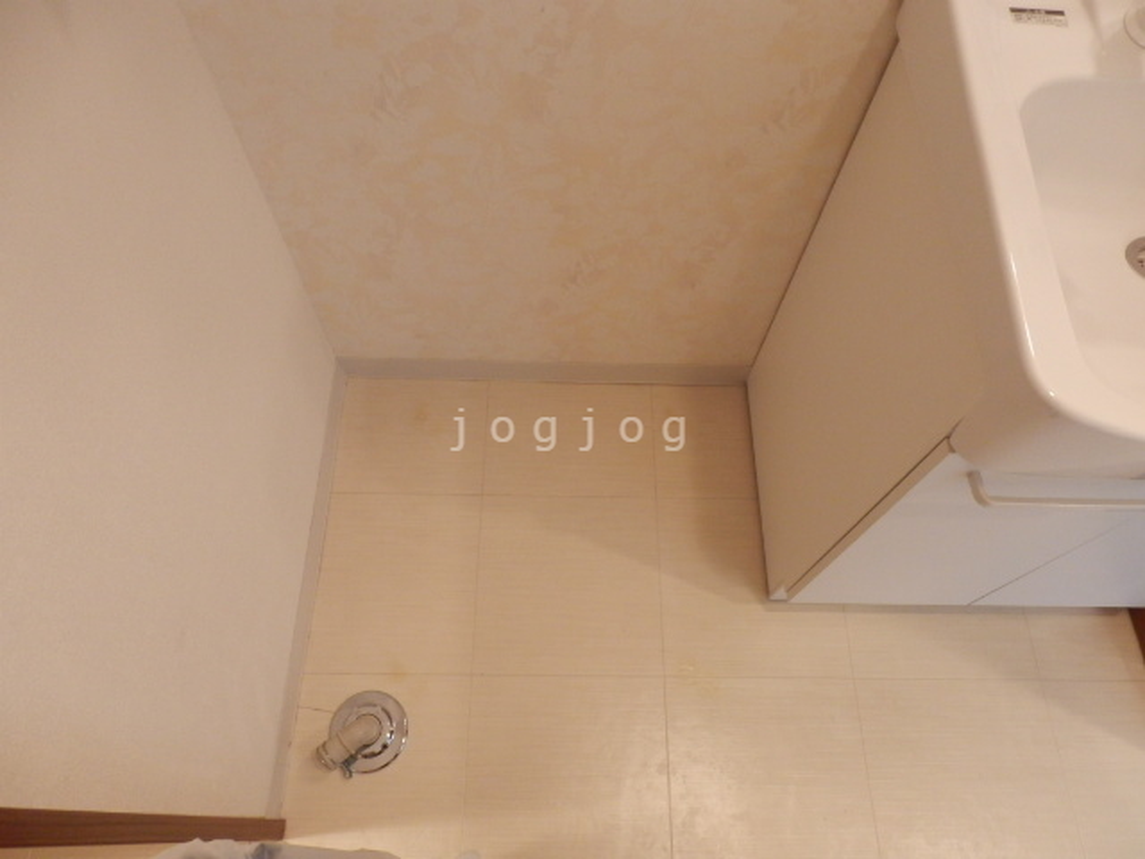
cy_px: 430
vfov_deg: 56.8
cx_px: 572
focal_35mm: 24
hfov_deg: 71.6
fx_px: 794
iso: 400
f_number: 3
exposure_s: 1/30
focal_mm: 4.2
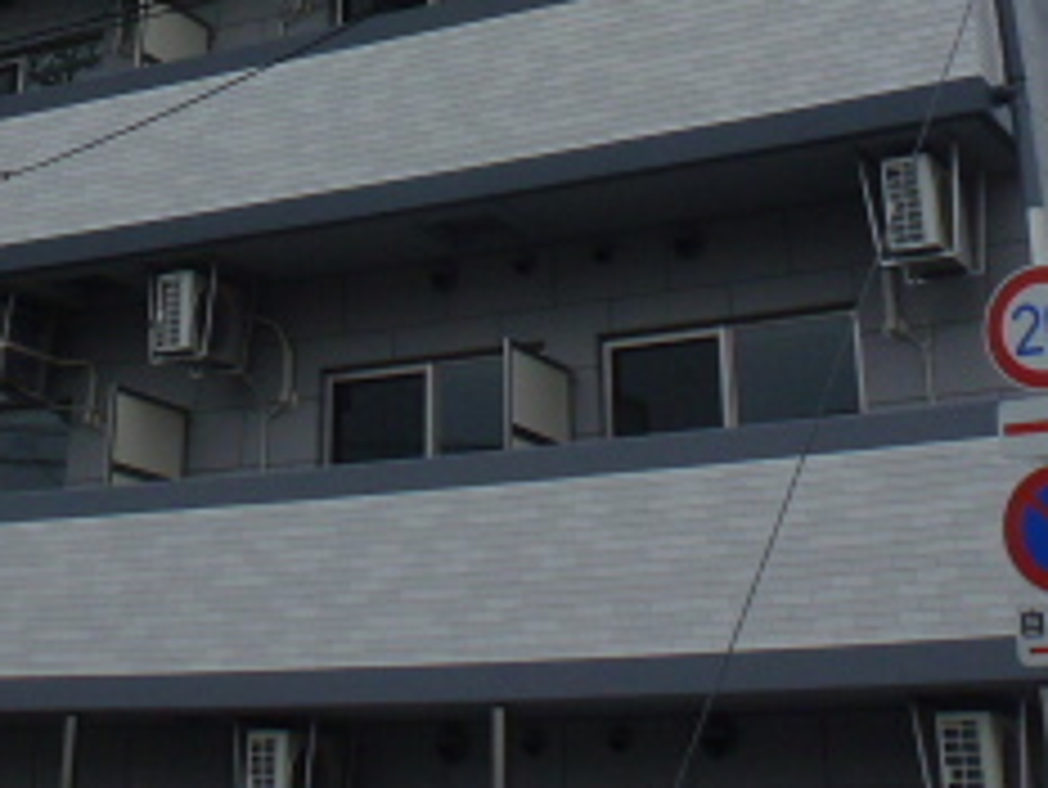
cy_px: -189
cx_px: 315
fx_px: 1999
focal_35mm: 66
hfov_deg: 29.1
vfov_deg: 20.6
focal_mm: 4.3
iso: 100
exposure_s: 1/640
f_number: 4
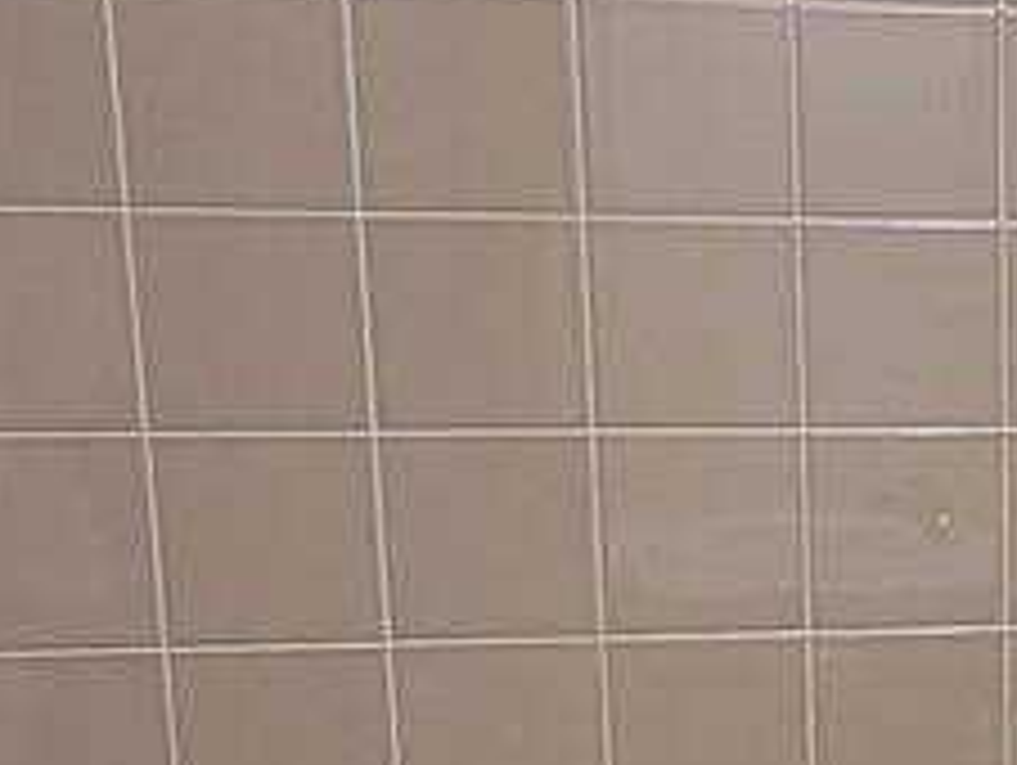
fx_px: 2706
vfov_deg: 15.5
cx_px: 1350
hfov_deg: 19.5
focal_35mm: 92
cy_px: 904
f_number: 2.2
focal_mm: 2.2
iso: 80
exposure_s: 1/60
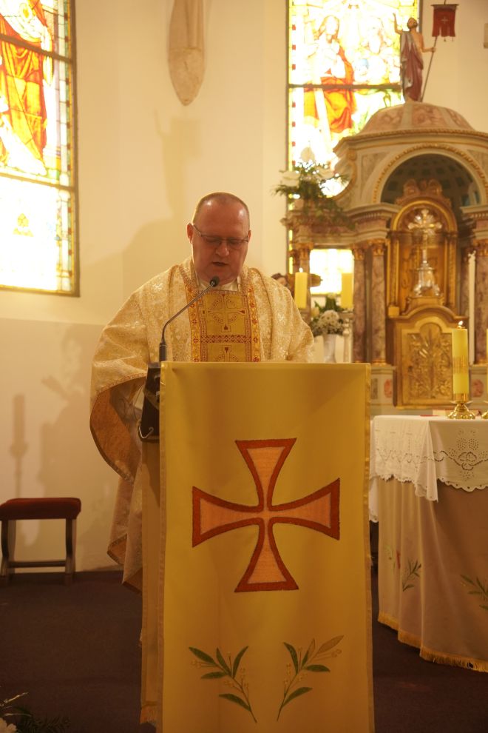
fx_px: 1077
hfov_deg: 25.5
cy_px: 366
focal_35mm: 53
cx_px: 244
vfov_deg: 37.6
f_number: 3.2
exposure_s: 1/200
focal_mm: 35.3
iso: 1250
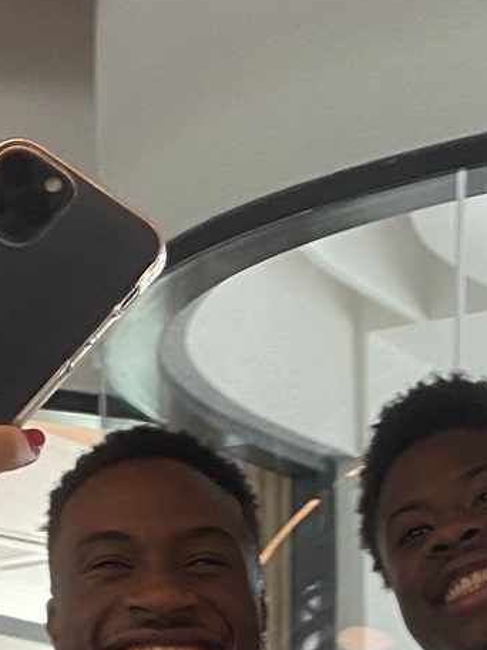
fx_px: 2138
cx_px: 400
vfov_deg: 15.9
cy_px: 971
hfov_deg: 12.9
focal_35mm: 114
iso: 80
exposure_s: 1/50
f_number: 1.8
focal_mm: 4.25
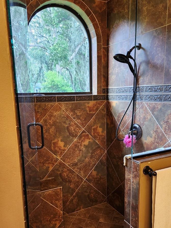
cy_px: 142
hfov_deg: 45.5
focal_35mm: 31
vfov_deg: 57.6
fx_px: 204
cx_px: 86
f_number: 1.8
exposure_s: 1/120
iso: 400
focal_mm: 5.54
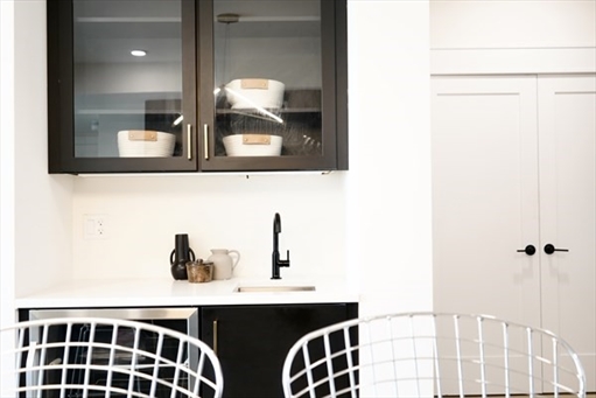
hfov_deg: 51.9
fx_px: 613
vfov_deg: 36.0
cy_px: 199
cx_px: 298
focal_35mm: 37
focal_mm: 37
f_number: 4
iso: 1250
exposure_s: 1/40
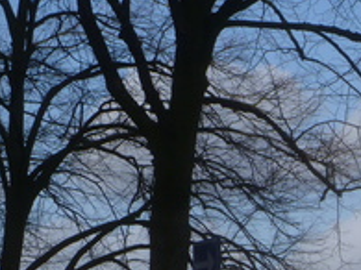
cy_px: 290
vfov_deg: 5.9
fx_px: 2606
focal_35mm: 250
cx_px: 511
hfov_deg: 7.8
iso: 80
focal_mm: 13.3
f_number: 4.4
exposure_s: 1/640
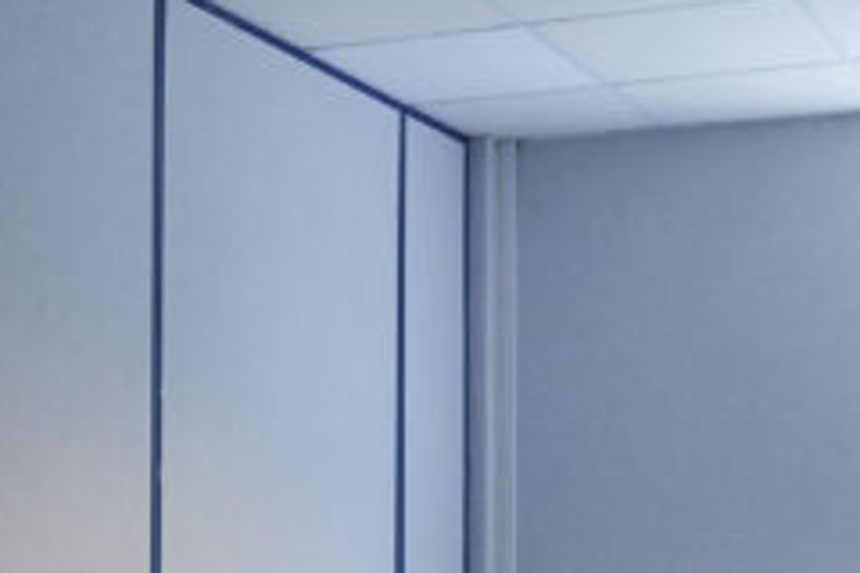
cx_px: 380
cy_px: 548
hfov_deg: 24.5
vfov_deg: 16.2
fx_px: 1983
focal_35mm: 83
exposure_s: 1/50
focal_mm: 15
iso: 800
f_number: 5.6
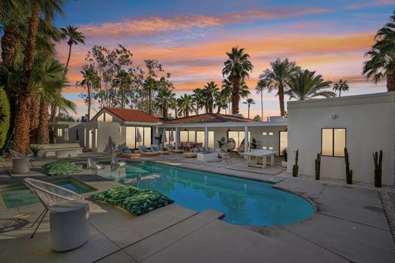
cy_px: 132
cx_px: 198
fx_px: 186
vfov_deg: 70.4
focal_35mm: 17
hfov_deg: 93.3
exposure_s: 1/160
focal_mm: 17
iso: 100
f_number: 8
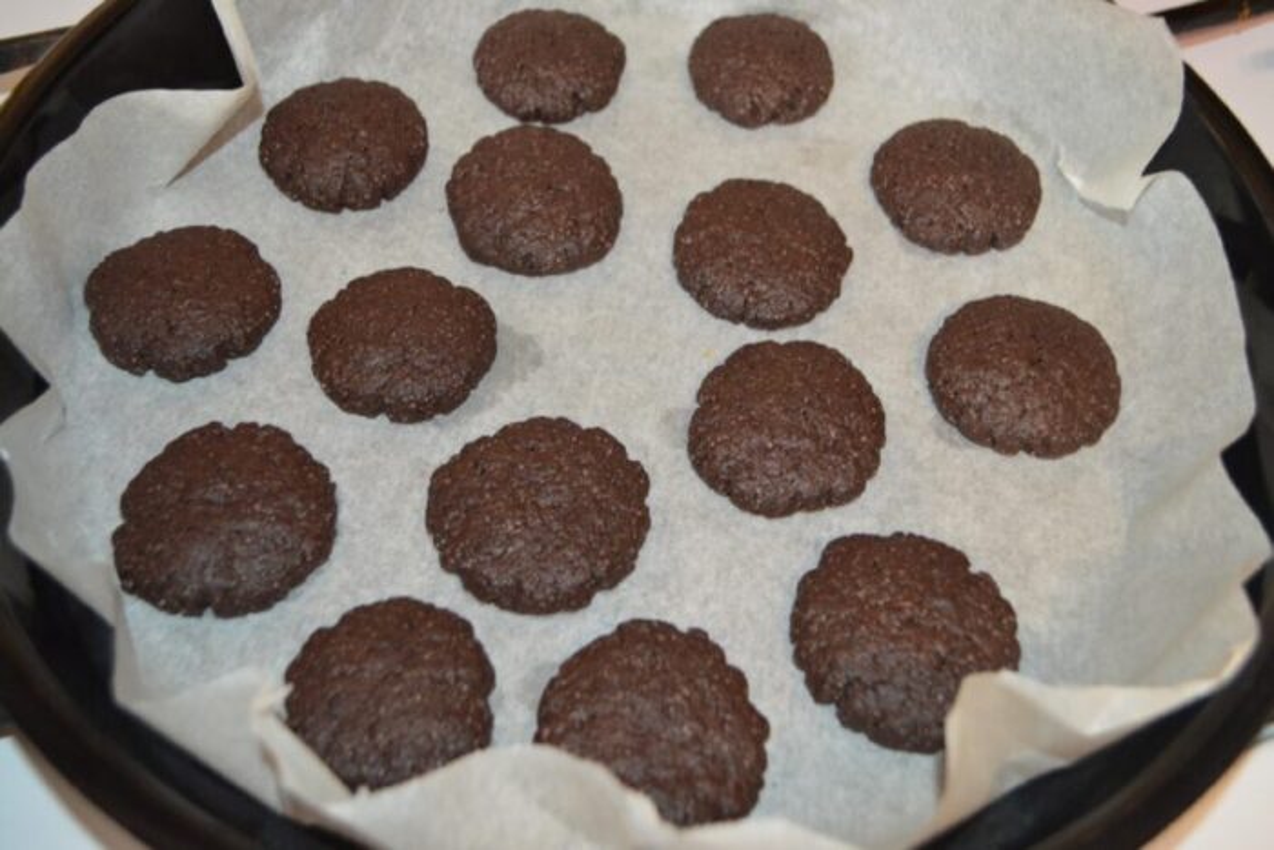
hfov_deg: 53.1
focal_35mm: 36
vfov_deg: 36.9
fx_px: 1274
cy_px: 425
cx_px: 637
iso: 1600
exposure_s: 1/60
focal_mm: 24
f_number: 4
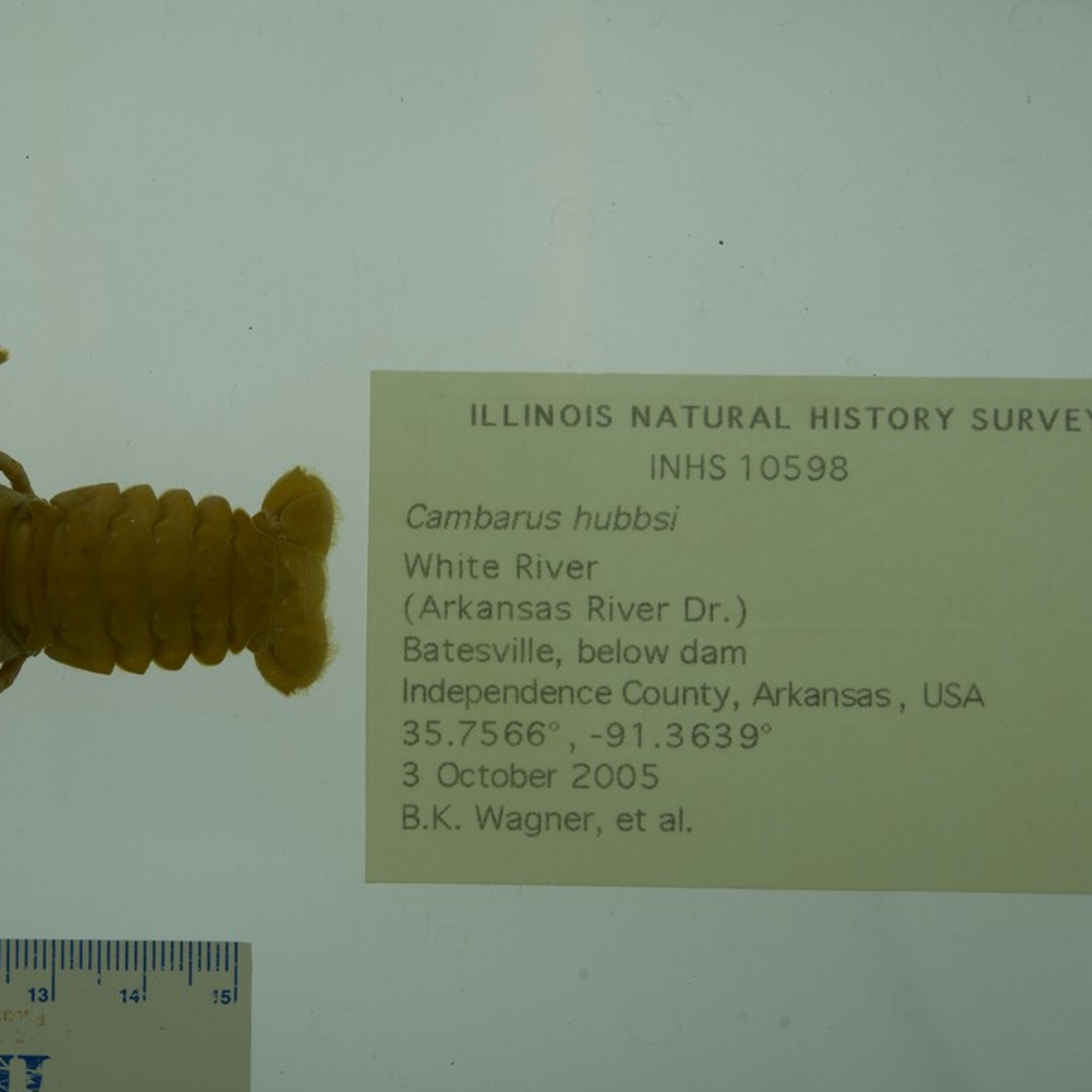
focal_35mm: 84
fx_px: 2998
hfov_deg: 20.5
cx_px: 256
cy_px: 546
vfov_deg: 20.6
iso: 100
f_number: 10
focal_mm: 60
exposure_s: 1/160
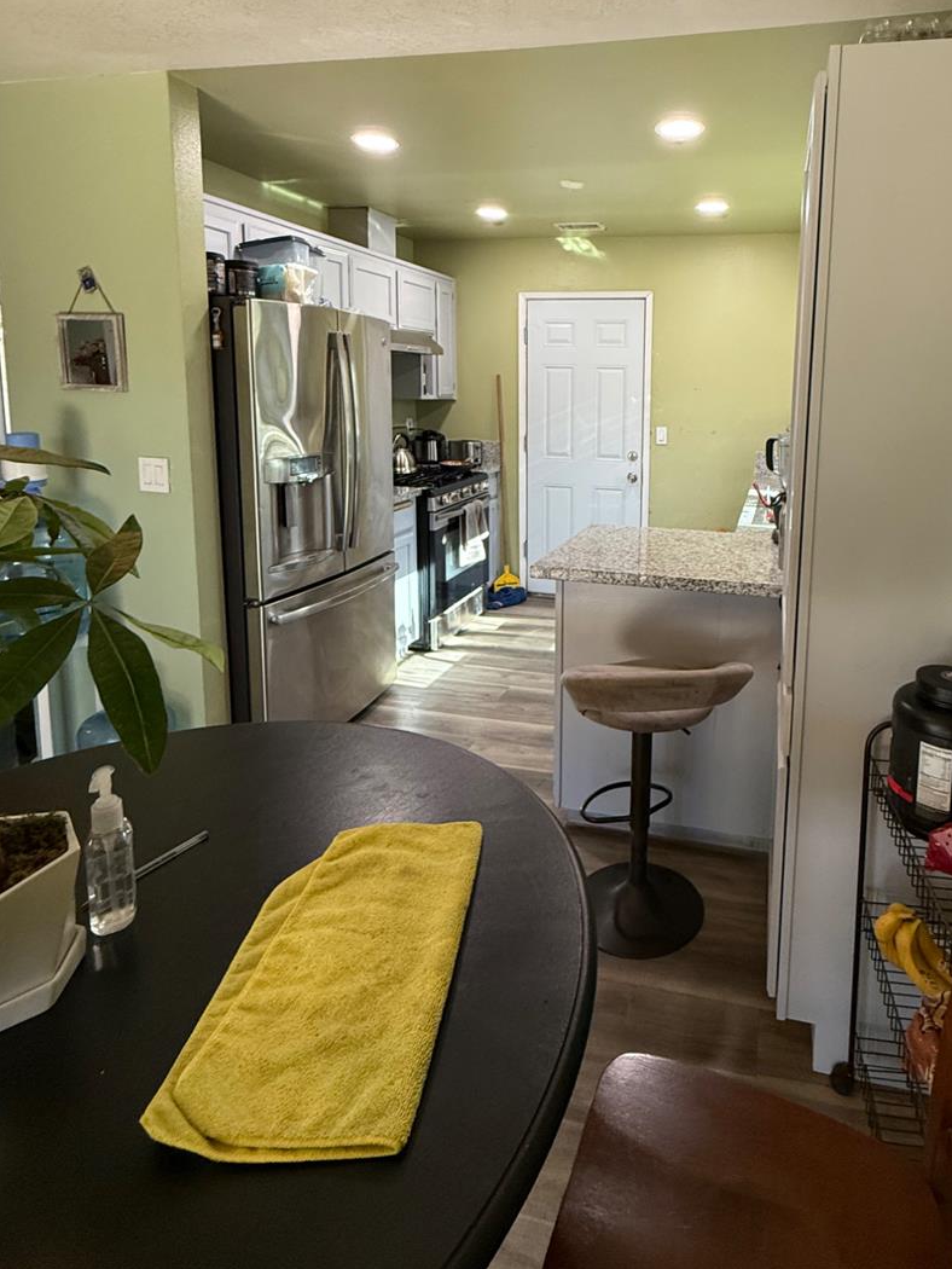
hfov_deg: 64.2
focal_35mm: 20
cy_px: 476
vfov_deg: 80.2
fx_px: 733
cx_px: 638
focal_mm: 2.22
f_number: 2.2
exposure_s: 1/120
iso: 320
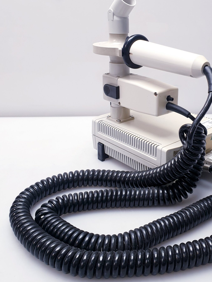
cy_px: 100
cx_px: 150
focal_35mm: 37
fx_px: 302
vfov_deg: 49.5
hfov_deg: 38.0
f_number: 2.4
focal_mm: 4.3
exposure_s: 1/50
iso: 80
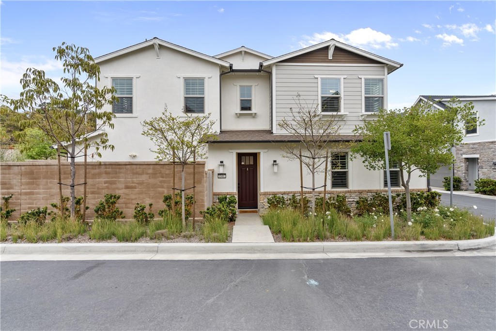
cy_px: 166
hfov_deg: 96.7
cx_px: 248
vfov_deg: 73.8
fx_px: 220
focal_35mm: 16
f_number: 8
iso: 100
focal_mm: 16
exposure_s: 1/13
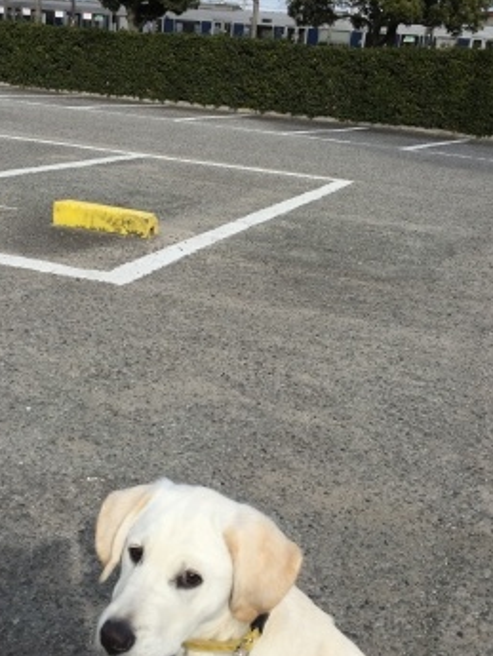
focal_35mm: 42
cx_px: 222
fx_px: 797
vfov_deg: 44.8
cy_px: 319
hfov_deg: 34.3
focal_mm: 4.15
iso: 32
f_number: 2.2
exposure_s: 1/2639
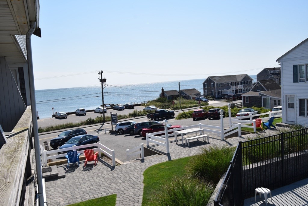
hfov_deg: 61.9
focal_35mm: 30
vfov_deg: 43.6
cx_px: 154
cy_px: 103
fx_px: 257
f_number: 11
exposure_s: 1/500
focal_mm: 20
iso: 200
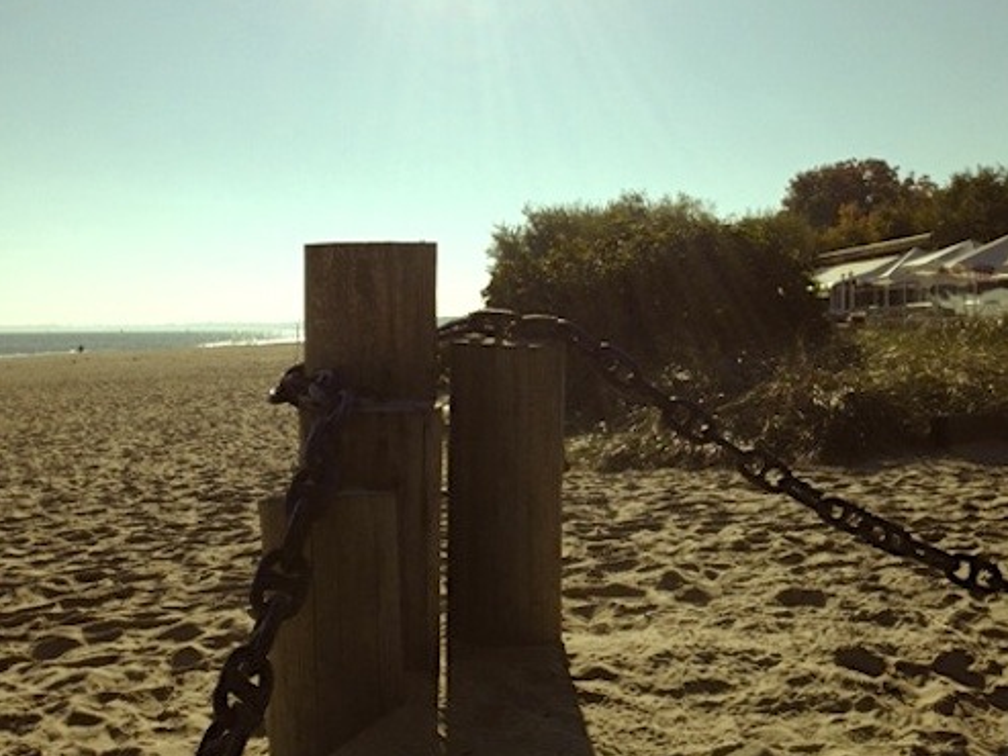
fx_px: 1311
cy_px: 400
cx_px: 513
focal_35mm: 45
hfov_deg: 42.1
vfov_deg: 32.2
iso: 50
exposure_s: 1/3876
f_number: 2.4
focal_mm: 4.13
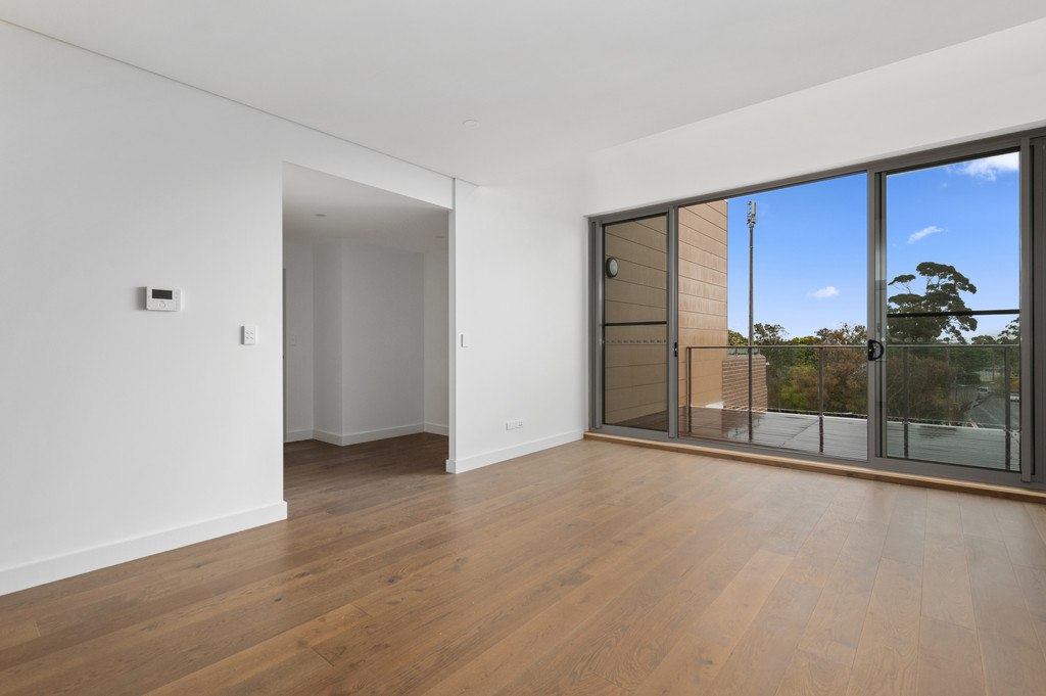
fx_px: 494
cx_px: 523
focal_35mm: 17
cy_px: 348
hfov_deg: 93.3
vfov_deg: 70.3
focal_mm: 17
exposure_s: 1/30
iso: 500
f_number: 9
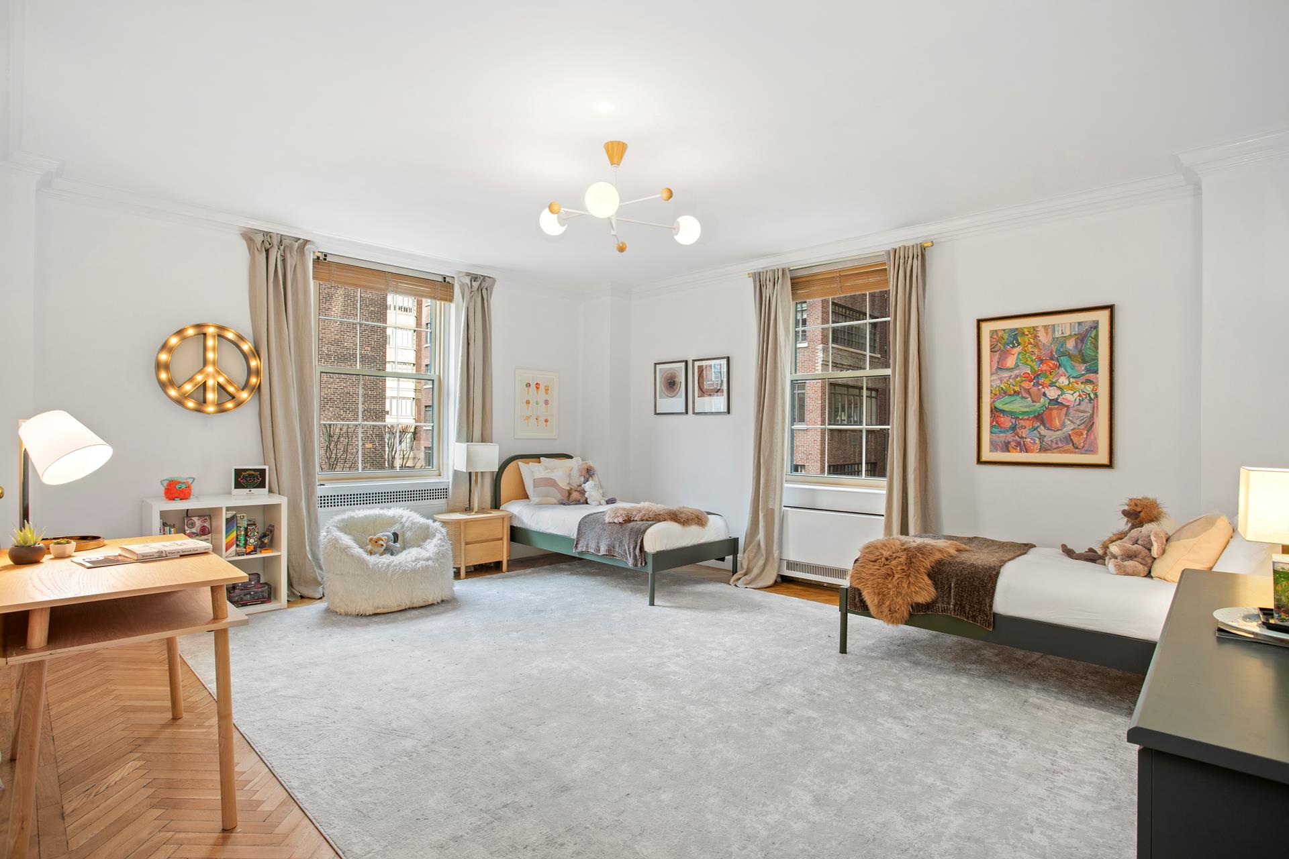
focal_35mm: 17
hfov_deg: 93.3
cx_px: 644
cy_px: 430
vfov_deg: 70.4
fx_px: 609
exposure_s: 1.3
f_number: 8
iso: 100
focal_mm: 17
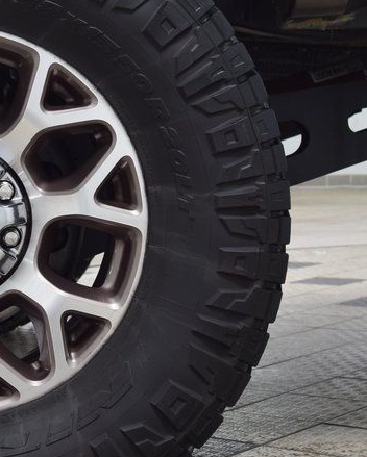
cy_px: 216
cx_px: -46
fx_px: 1424
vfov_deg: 18.3
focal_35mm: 105
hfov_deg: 14.3
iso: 720
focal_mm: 32
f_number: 6.3
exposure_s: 1/15
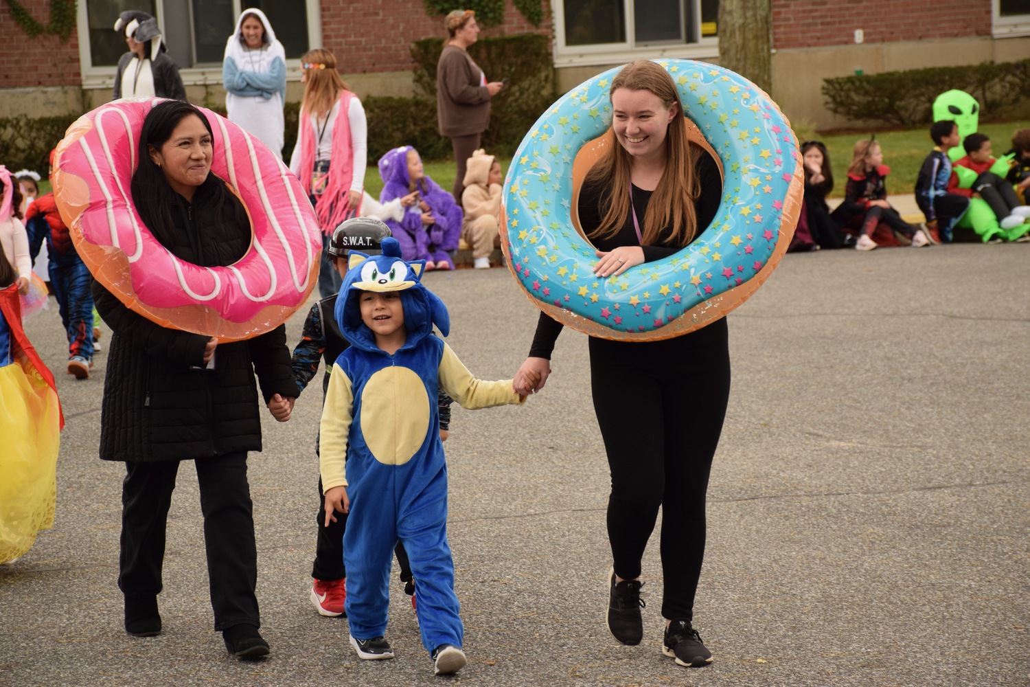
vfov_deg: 10.2
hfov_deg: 15.2
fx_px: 3862
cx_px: 515
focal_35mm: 135
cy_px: 344
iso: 400
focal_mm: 90
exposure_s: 1/200
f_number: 7.1
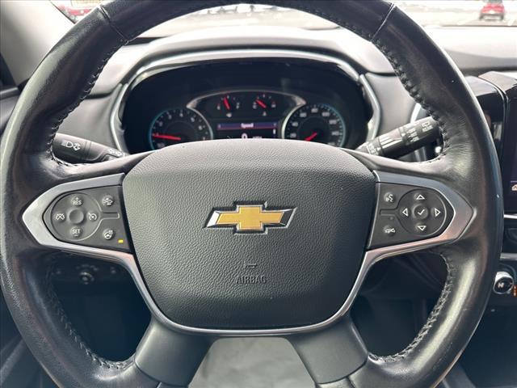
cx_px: 258
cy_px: 194
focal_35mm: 24
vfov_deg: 56.8
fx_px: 358
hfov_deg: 71.6
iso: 100
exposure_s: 1/121
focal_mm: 6.86
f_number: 1.78
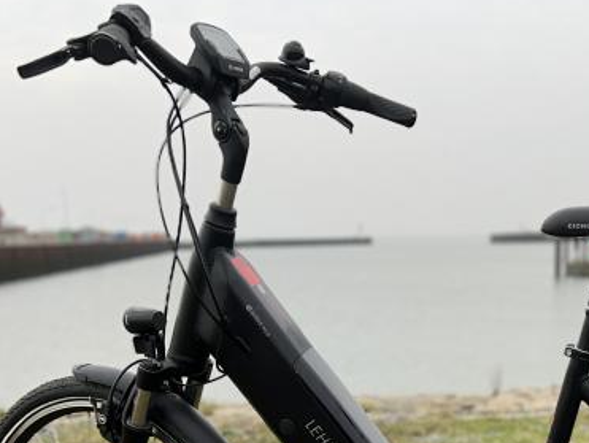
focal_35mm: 56
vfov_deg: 24.8
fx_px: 954
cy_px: 456
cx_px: 481
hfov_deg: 33.2
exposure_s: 1/2915
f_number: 1.5
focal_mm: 5.7
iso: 32
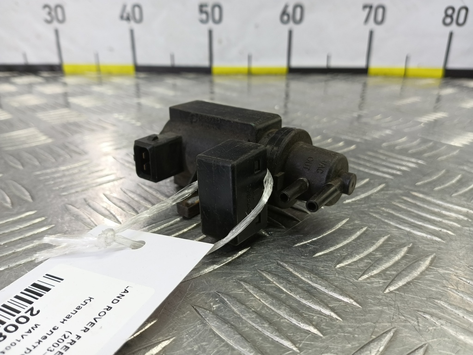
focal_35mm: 23
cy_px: 178
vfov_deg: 58.9
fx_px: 314
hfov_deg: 73.9
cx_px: 236
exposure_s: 1/50
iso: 122
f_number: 1.6
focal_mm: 4.11
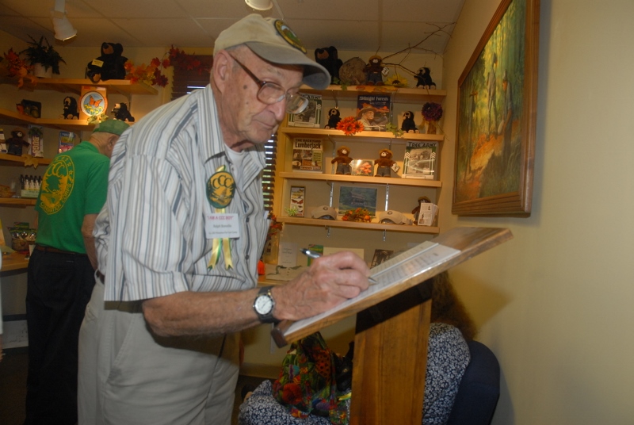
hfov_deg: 67.3
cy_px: 212
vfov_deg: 48.1
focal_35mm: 27
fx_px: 476
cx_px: 317
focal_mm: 18
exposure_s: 1/60
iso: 400
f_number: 5.6
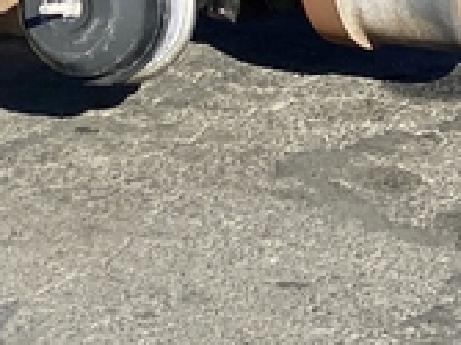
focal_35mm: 243
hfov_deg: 8.1
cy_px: -388
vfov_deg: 5.9
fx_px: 3234
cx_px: 94
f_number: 2
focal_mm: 6
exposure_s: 1/1332
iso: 20
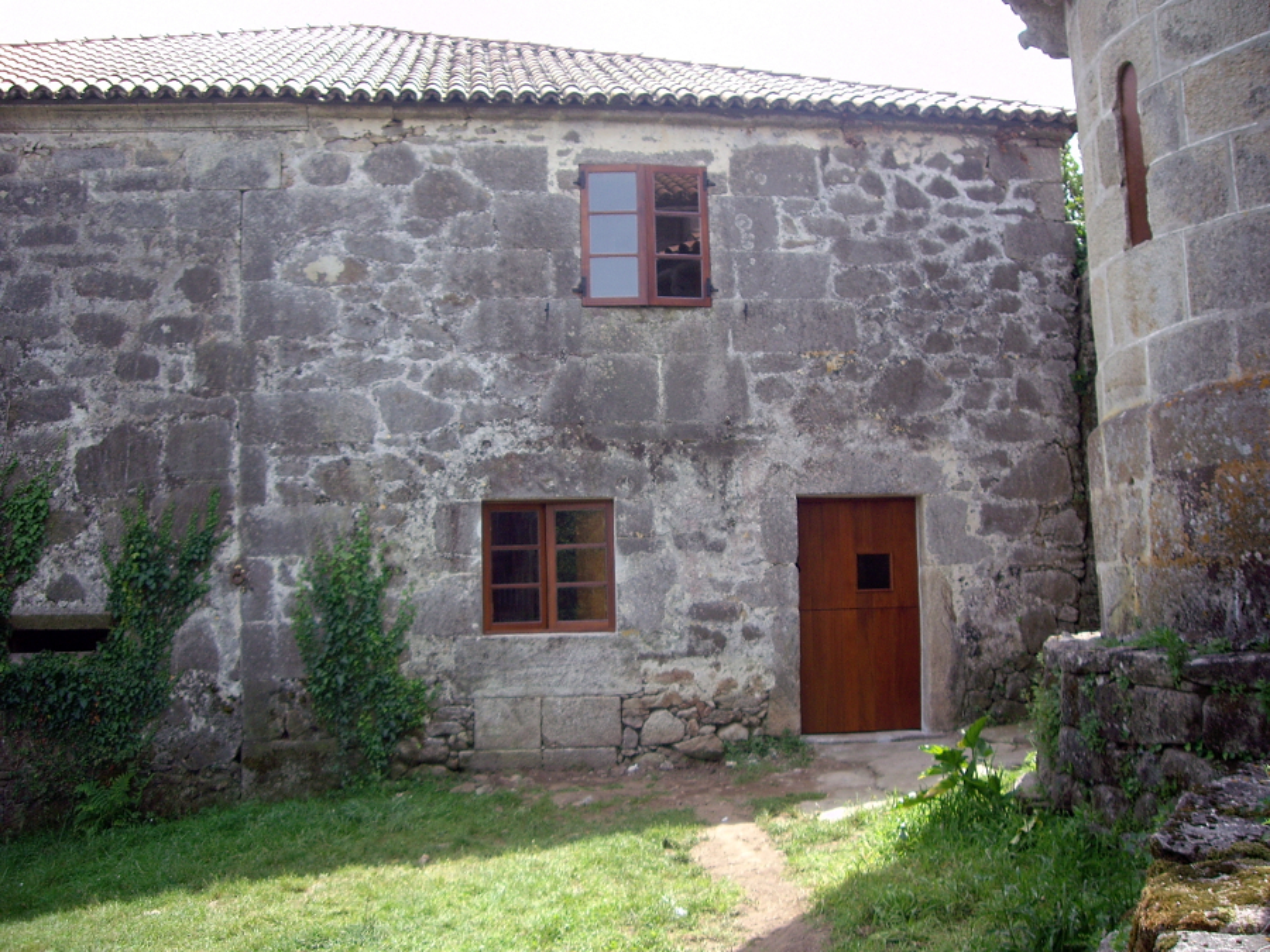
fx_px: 1394
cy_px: 476
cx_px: 635
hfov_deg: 49.0
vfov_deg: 37.7
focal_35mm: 38
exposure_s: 1/250
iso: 64
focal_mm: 6.2
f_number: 2.7
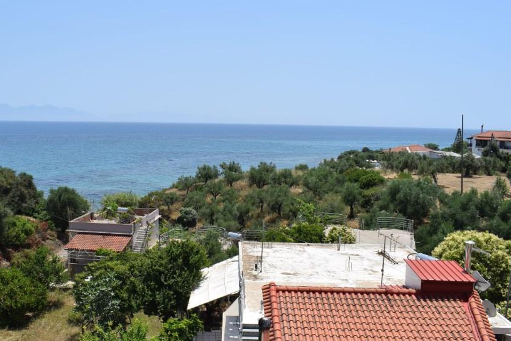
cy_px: 176
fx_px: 483
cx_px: 209
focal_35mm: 34
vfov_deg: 38.9
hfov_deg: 55.4
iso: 200
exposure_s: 1/500
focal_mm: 18
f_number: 11
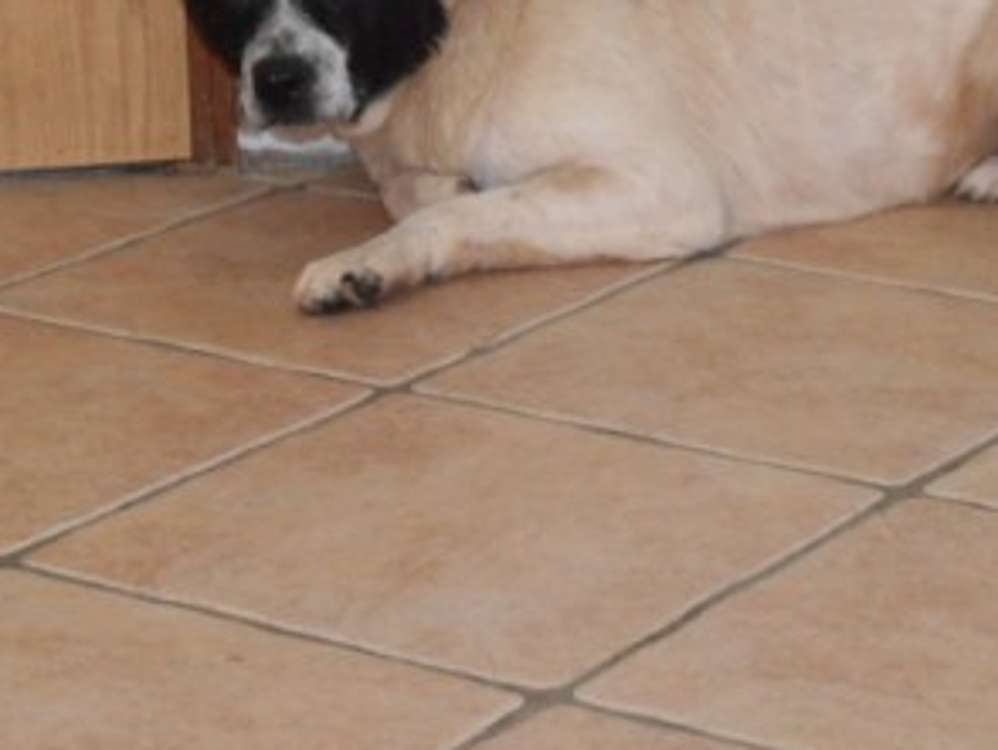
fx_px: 4646
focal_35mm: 161
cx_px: 620
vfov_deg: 9.2
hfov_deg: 12.3
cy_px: 231
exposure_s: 1/80
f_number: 5.5
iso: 400
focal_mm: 19.64
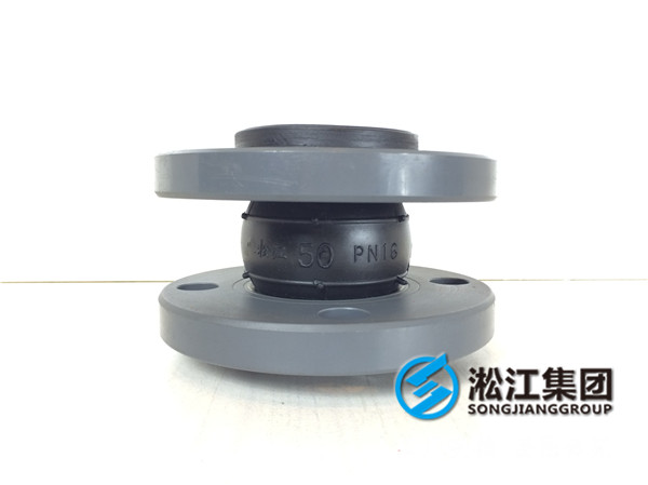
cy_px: 242
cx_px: 324
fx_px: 561
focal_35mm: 30
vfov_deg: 46.7
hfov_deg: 60.0
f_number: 2.2
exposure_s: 1/24
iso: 40
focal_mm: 4.12
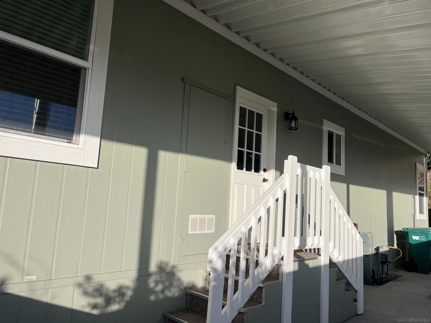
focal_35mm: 26
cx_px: 216
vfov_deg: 53.1
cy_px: 162
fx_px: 324
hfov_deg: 67.3
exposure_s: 1/3311
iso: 50
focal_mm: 5.1
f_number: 1.6
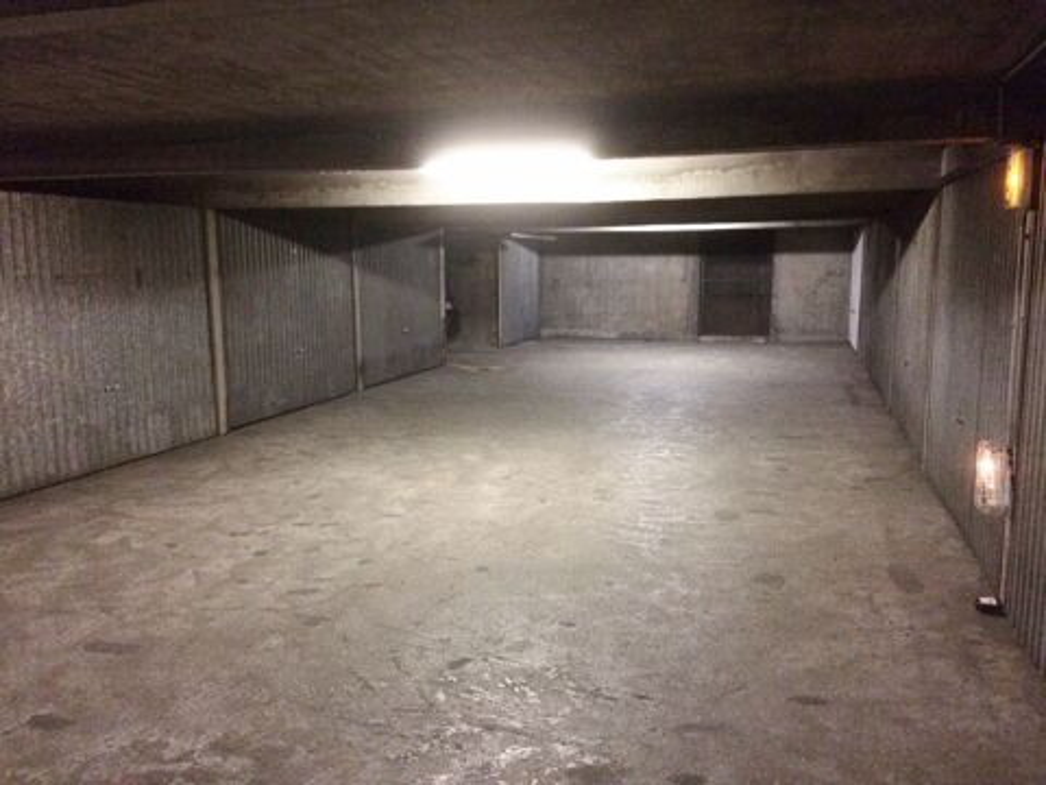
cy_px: 392
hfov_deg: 61.7
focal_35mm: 29
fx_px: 876
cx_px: 523
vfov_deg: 48.2
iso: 500
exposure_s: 1/17
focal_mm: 4.15
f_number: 2.2
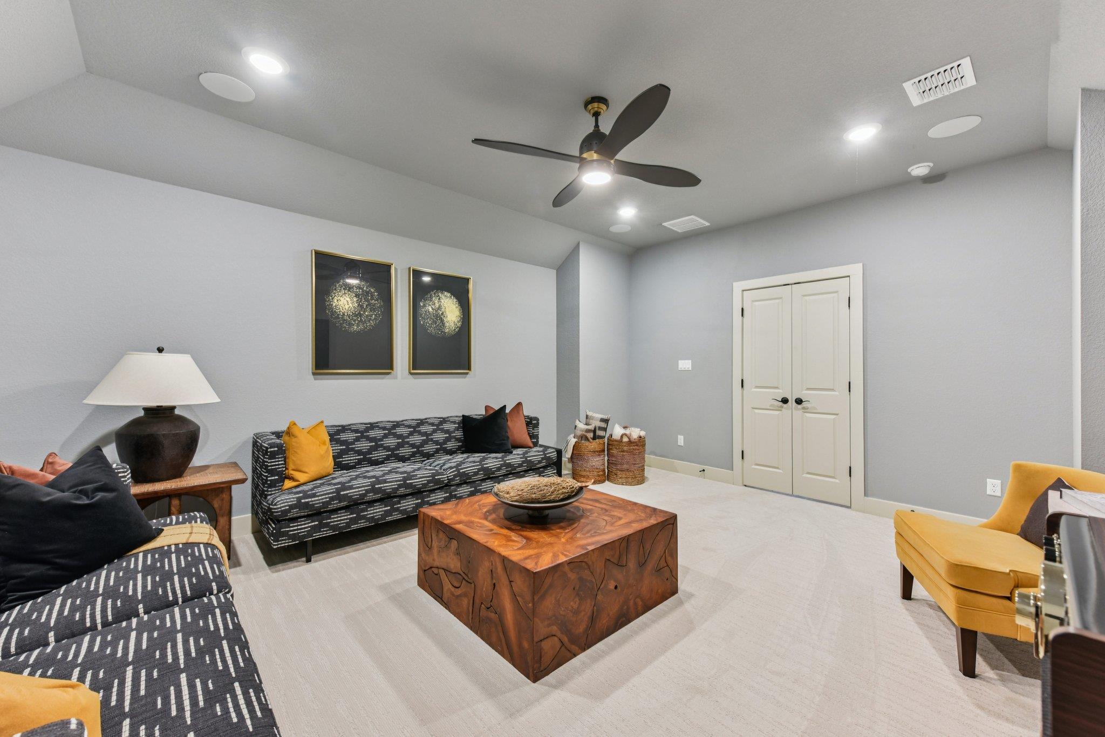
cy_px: 368
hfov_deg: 104.2
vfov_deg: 81.2
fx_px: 430
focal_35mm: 14
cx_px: 552
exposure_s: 1/4
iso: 400
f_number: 8
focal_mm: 14
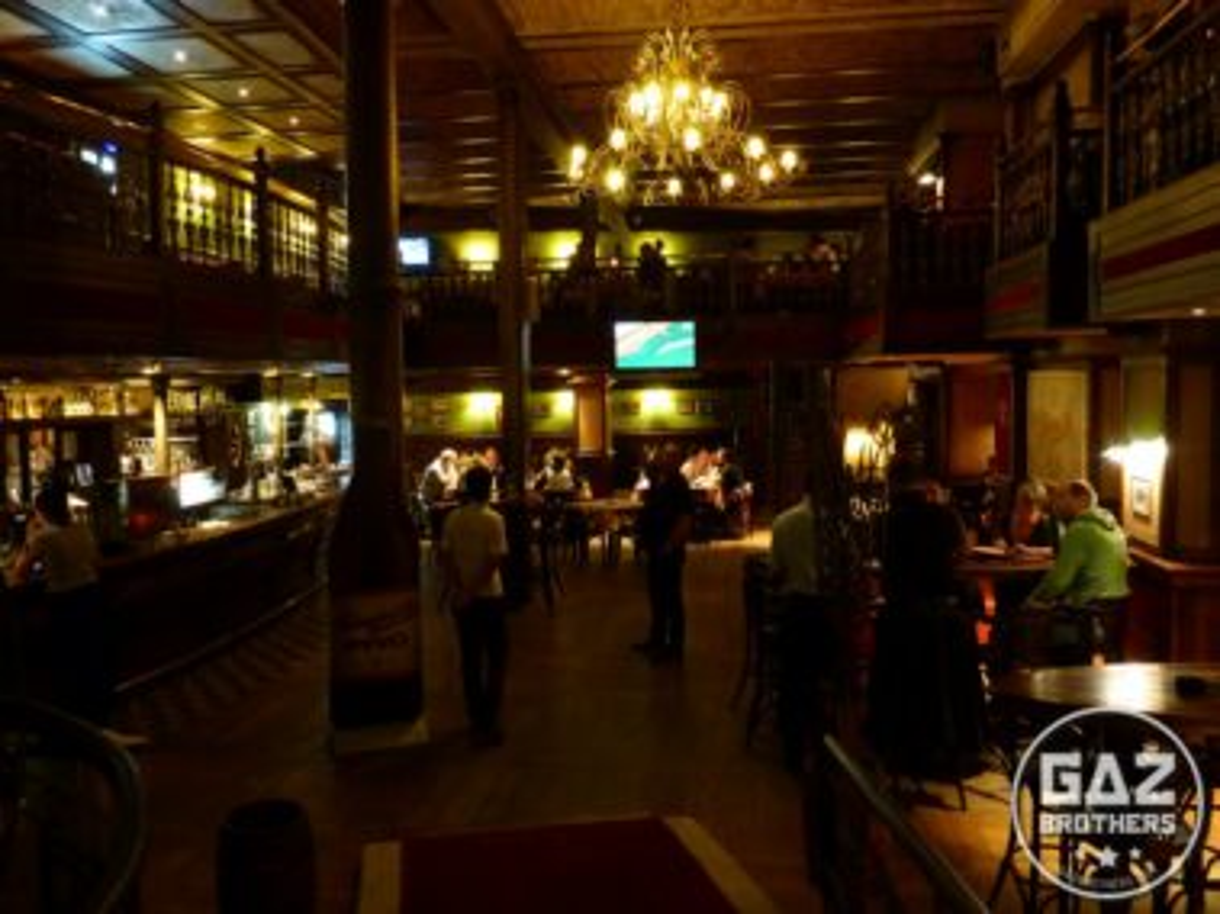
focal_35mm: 28
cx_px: 610
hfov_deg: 63.5
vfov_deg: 49.7
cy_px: 457
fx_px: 987
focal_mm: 4.9
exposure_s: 1/8
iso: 640
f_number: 3.3
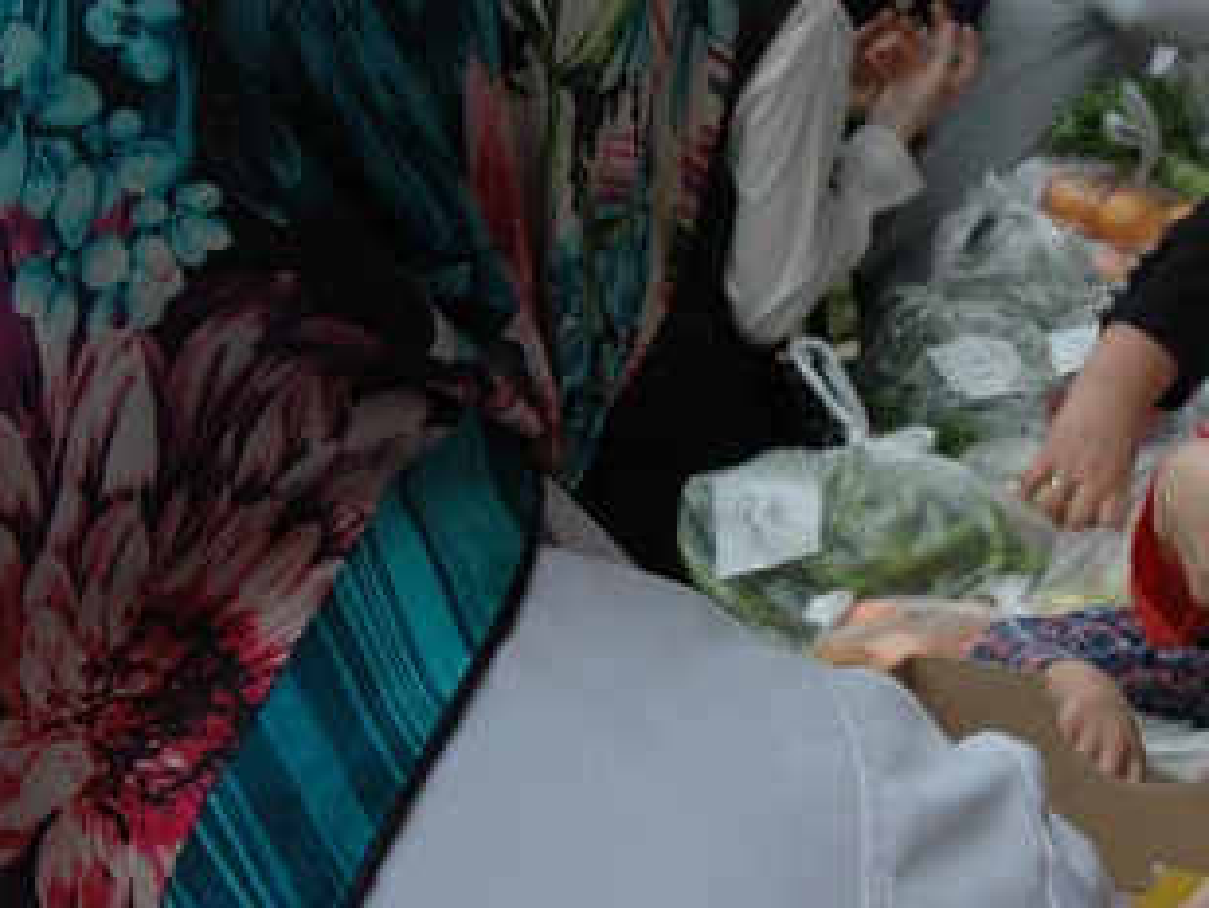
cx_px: 955
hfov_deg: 25.6
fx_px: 2620
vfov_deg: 19.6
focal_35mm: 75
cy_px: 307
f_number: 10
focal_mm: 24
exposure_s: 1/400
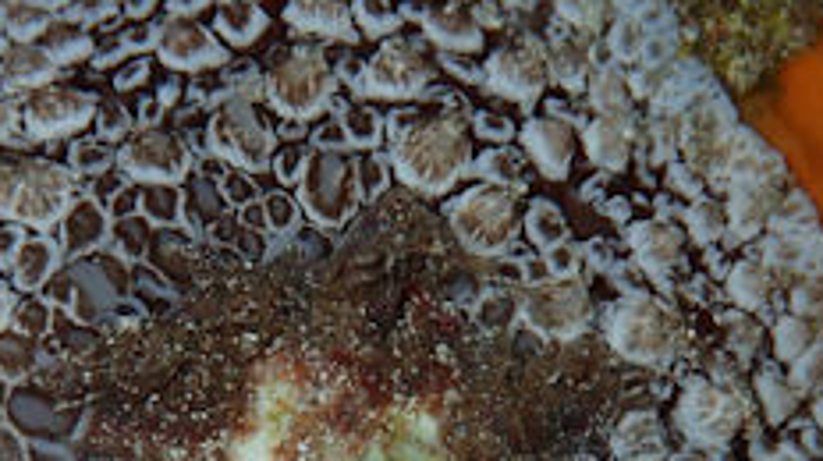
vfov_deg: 7.9
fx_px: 3314
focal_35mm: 152
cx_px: 337
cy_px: 546
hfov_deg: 14.1
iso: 200
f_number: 4.5
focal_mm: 9.61
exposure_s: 1/100
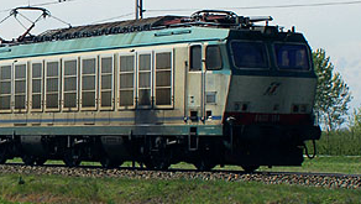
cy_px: 91
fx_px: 1476
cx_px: -77
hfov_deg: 13.5
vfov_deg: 7.9
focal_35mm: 154
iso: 200
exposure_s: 1/640
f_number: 8
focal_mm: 28
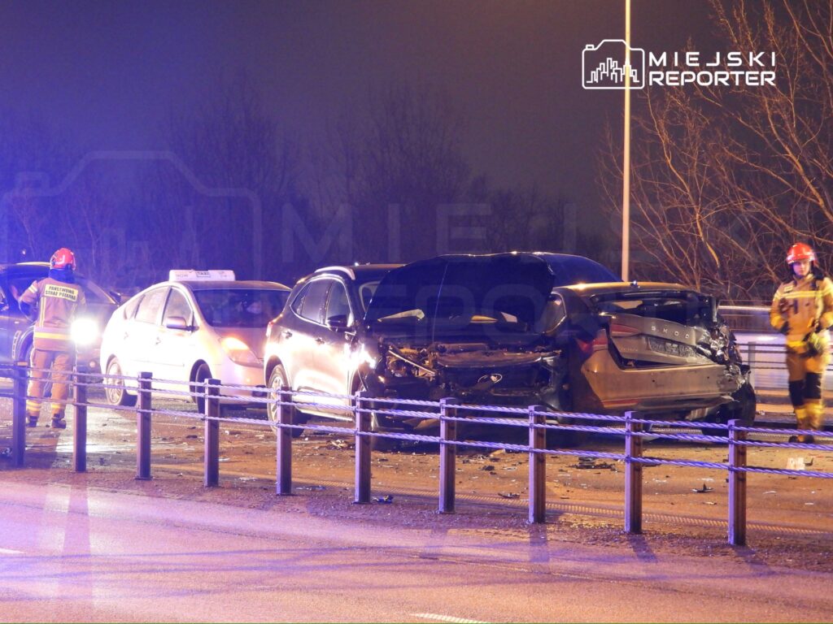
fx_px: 3249
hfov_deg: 14.6
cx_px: 416
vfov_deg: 11.0
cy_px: 312
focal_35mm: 135
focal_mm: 24.3
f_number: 4
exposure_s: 1/3
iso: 800
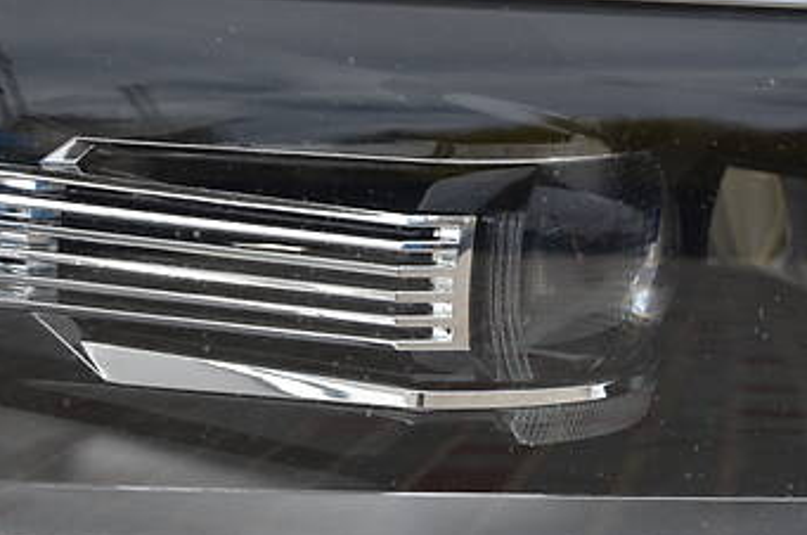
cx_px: 130
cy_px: 173
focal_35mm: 369
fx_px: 8260
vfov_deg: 3.7
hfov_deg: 5.6
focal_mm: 105
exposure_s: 1/250
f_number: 8
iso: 110
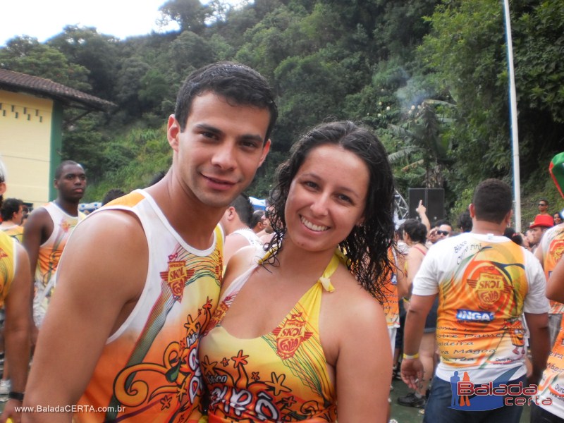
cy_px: 212
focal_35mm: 36
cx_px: 282
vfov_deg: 39.7
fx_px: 587
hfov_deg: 51.4
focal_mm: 6.3
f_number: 3.1
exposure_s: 1/125
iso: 100
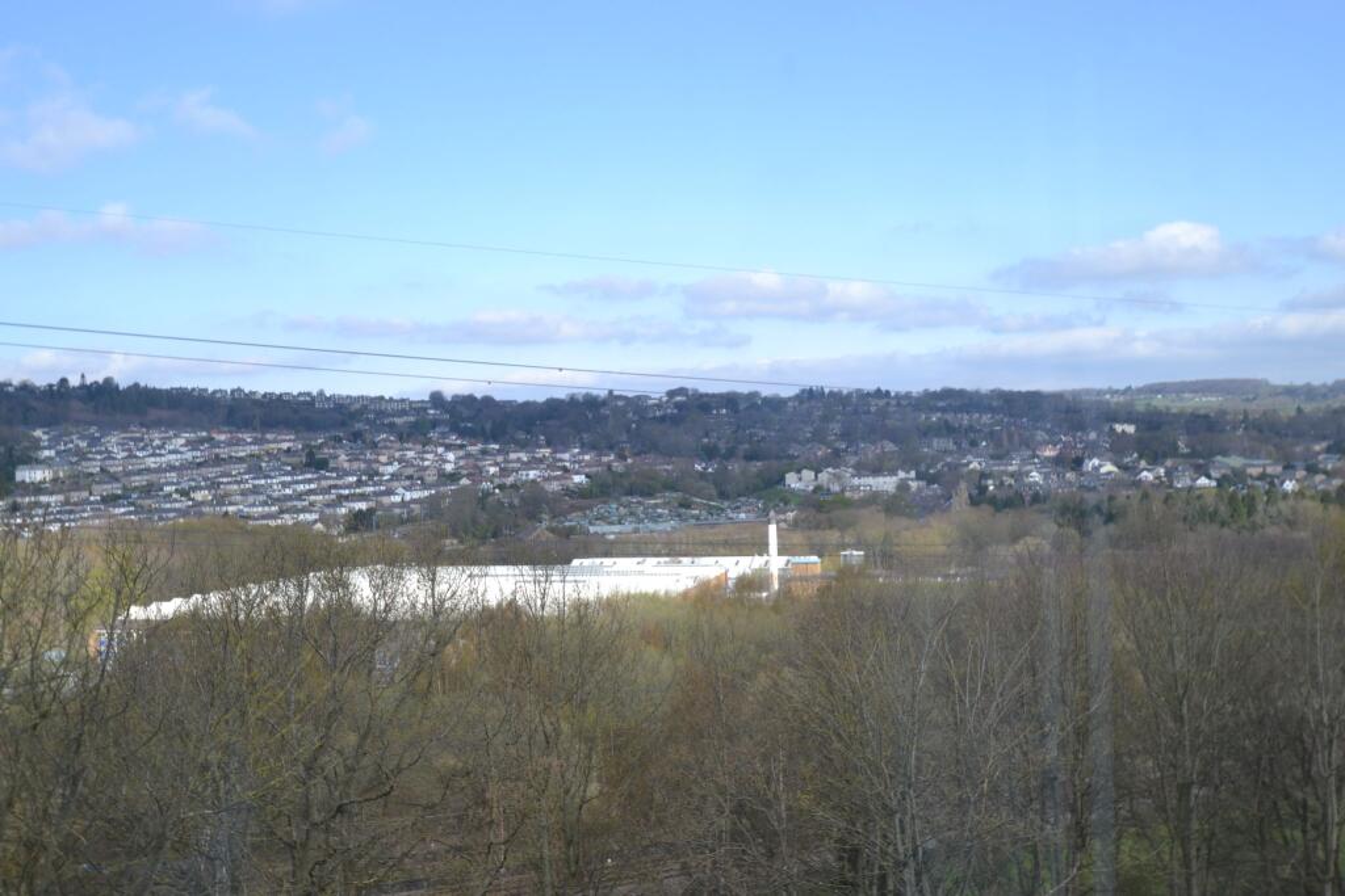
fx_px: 1345
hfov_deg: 53.1
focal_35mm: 36
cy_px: 448
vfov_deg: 36.9
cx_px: 672
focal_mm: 24
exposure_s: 1/160
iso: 100
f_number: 6.3
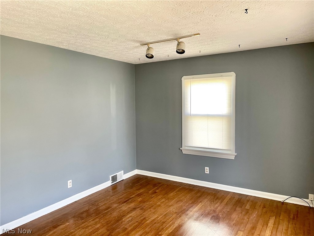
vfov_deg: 53.1
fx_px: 236
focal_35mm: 26
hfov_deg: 67.3
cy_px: 118
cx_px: 157
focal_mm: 4.2
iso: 125
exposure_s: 1/71
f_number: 1.6
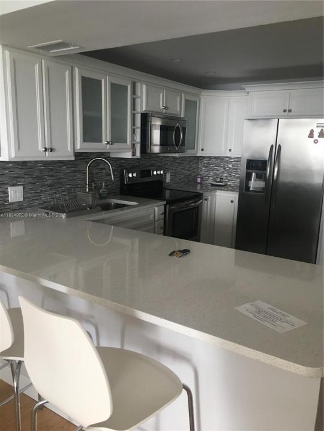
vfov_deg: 61.7
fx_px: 362
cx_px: 162
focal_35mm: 29
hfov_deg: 48.2
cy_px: 216
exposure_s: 1/30
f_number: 2.2
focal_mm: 4.15
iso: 80
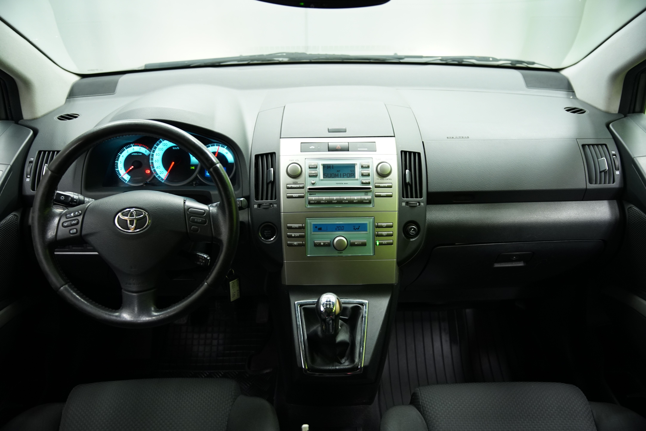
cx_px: 323
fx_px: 574
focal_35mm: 32
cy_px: 216
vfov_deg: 41.1
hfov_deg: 58.7
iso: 1000
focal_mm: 32
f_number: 2.8
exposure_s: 1/30
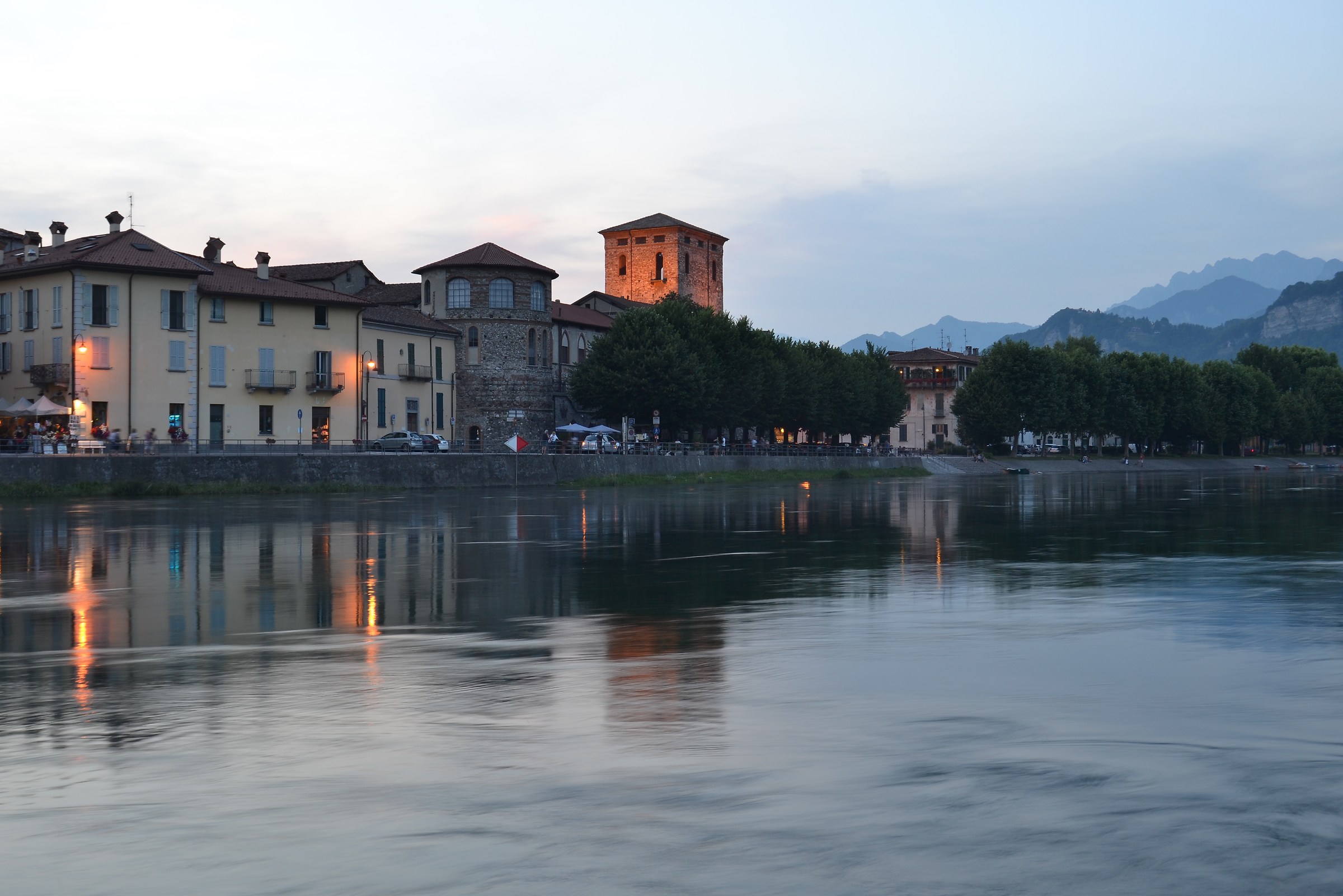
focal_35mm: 39
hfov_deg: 49.6
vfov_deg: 34.2
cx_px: 672
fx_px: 1455
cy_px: 448
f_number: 8
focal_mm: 26
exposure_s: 1/2.5
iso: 100
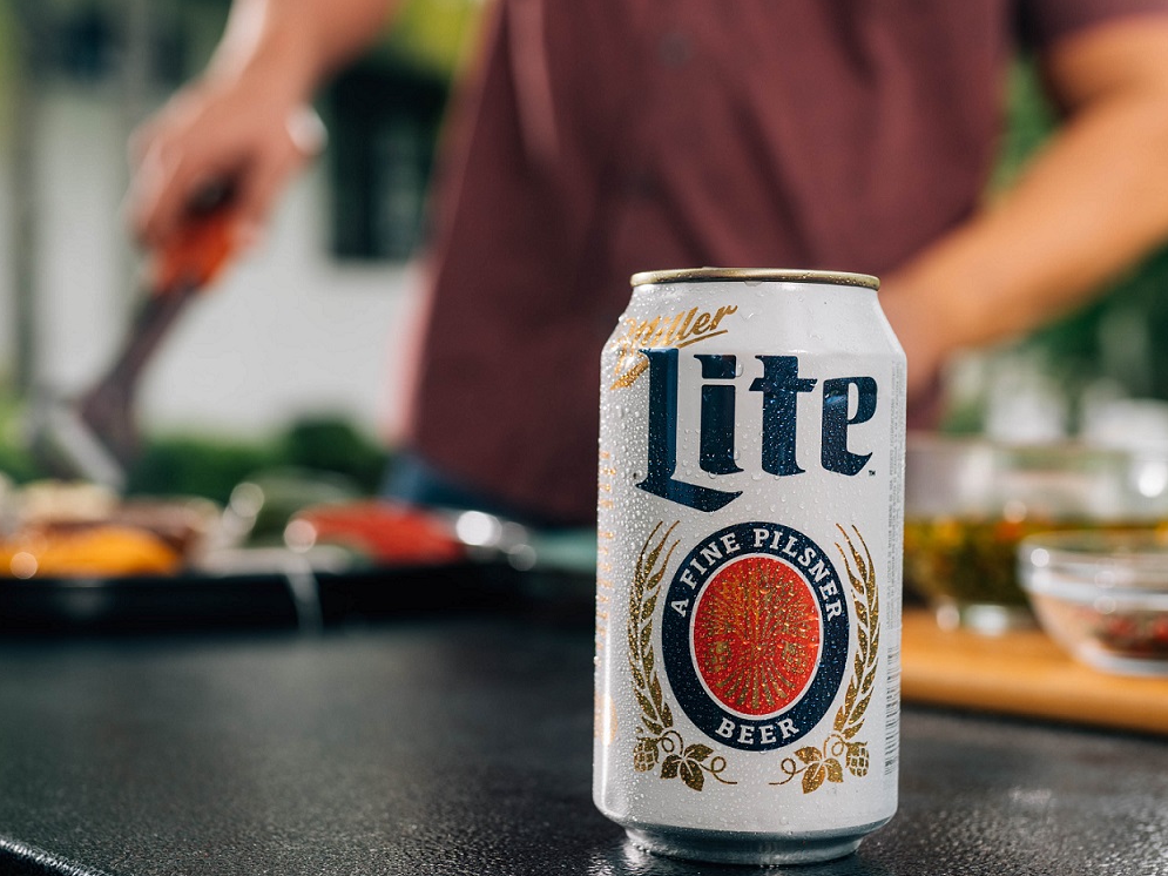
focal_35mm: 57
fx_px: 1923
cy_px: 439
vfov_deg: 25.7
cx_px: 579
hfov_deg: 33.8
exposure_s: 1/500
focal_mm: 35
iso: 200
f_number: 3.2
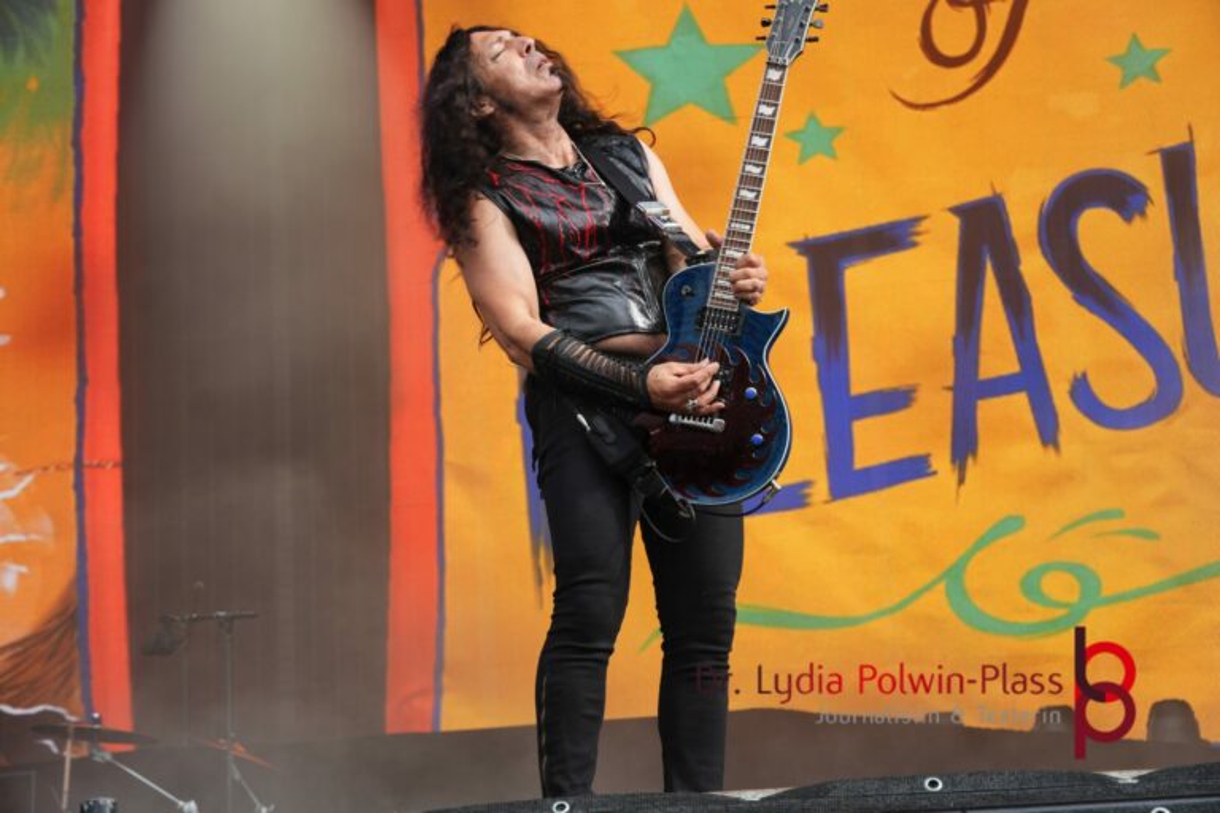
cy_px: 406
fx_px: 3253
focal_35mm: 96
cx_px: 610
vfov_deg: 14.3
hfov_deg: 21.2
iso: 100
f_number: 5.6
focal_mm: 64
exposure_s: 1/160
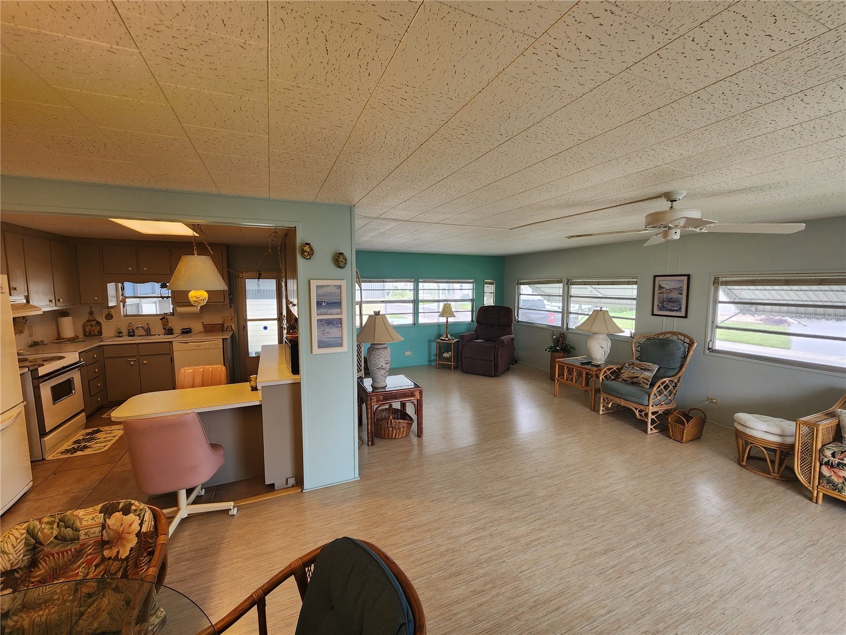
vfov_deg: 89.9
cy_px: 318
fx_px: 318
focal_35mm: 13
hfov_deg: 106.2
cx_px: 423
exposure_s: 1/60
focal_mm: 2.2
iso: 125
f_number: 2.2
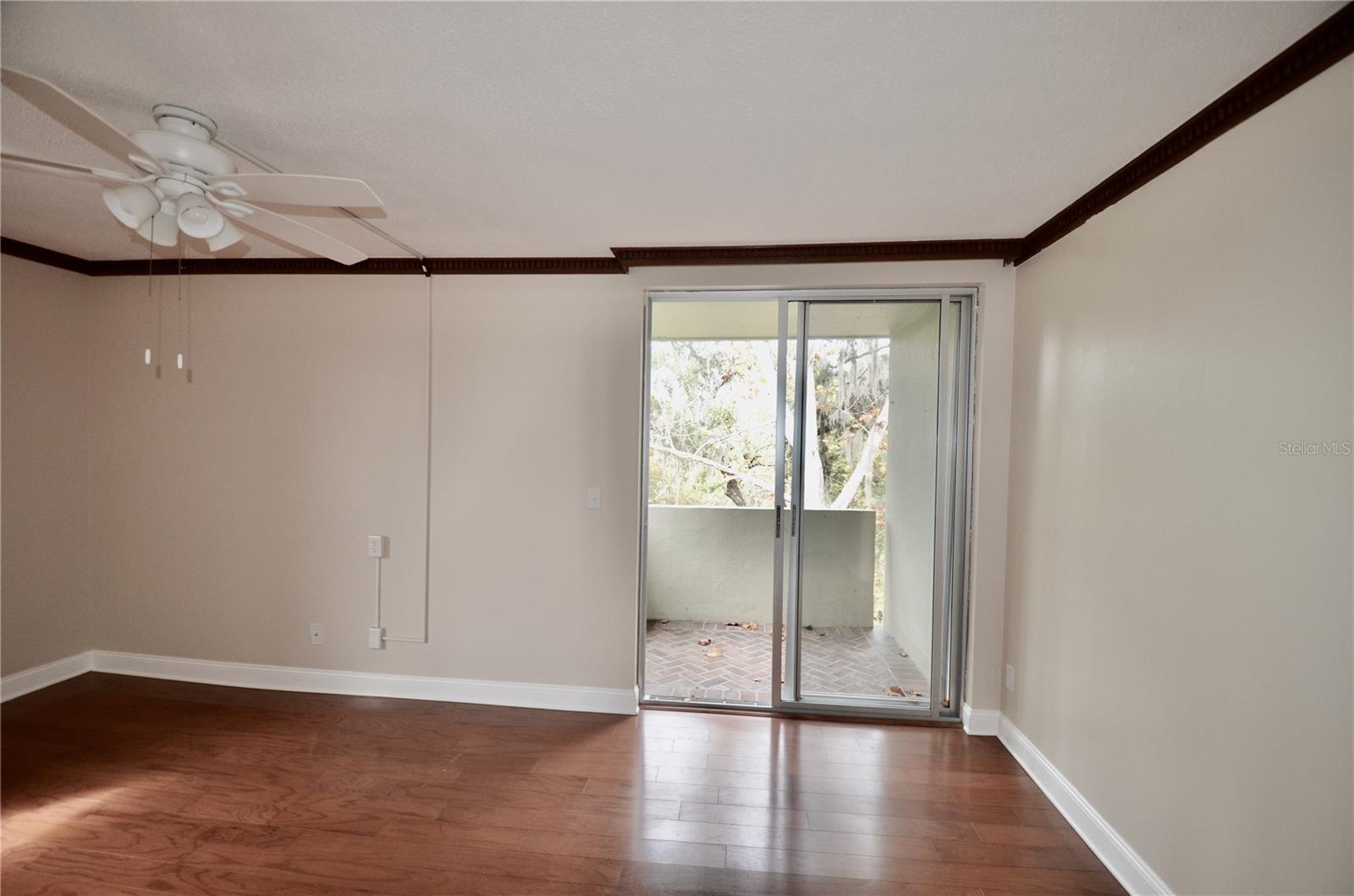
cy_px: 448
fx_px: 563
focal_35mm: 15
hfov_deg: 100.5
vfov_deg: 77.0
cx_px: 677
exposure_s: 1/100
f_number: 3.5
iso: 400
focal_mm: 10
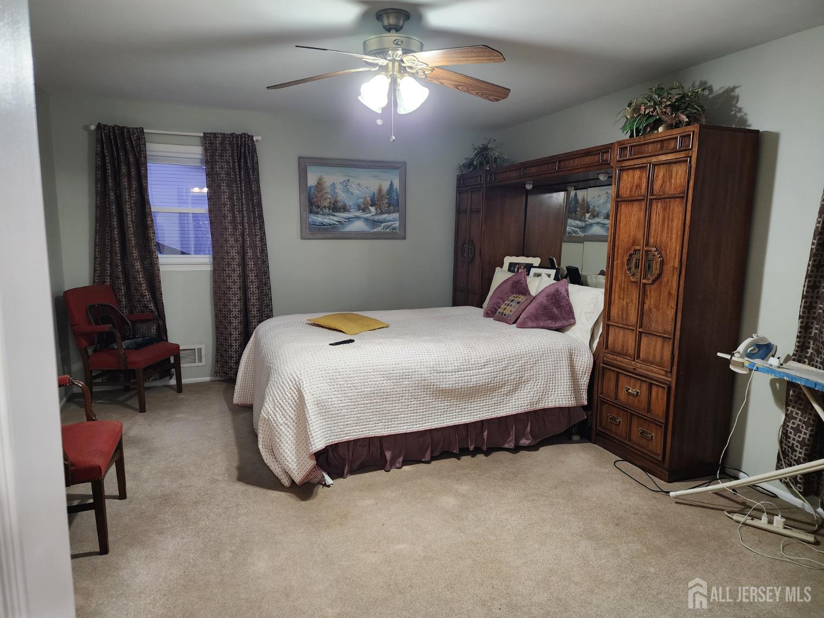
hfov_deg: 73.9
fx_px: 547
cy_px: 309
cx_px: 412
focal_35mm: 23
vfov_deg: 58.9
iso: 500
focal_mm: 6.4
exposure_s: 1/60
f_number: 1.8
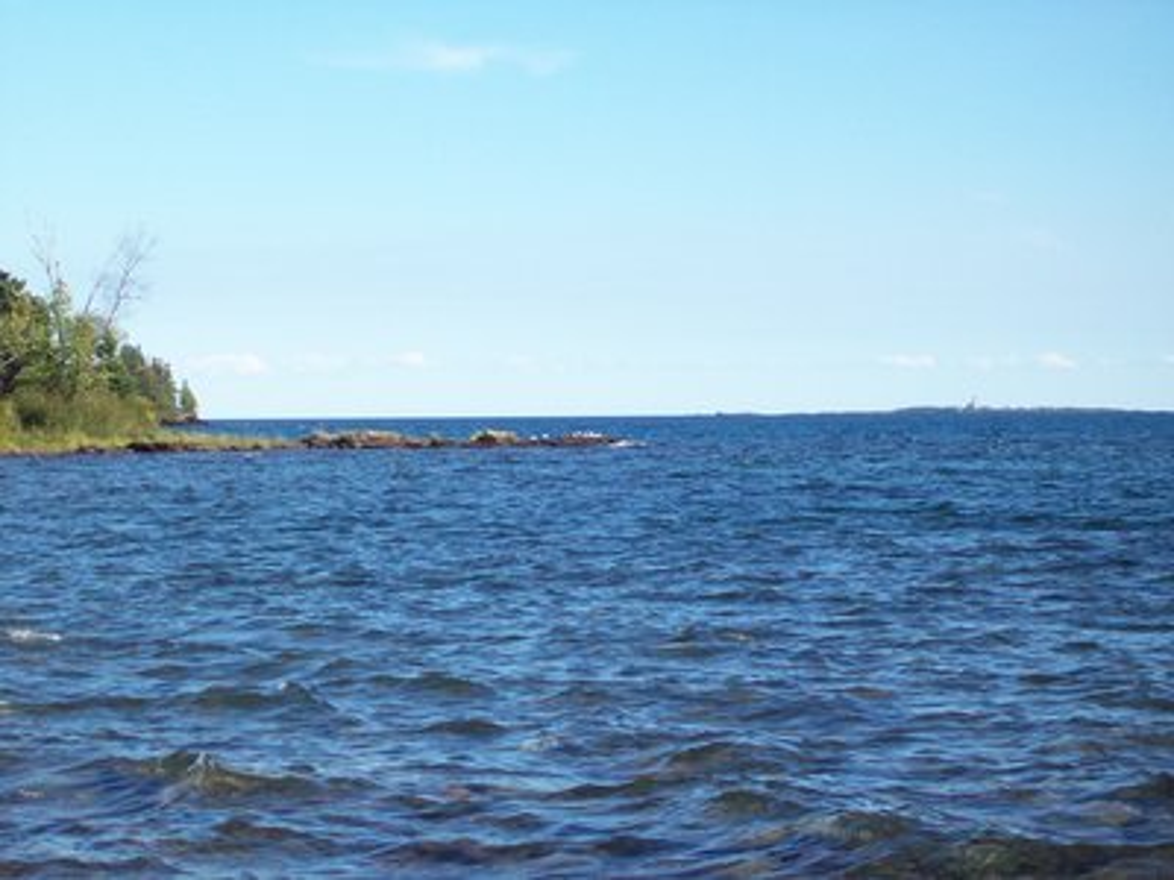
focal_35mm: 108
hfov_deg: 18.2
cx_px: 587
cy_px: 440
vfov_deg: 13.7
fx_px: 3663
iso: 80
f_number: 4.8
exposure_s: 1/510
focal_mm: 18
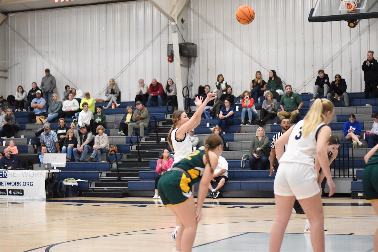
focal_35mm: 75
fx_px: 787
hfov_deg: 27.0
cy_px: 126
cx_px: 189
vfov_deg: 18.2
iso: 5000
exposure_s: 1/1250
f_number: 1.8
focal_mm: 50
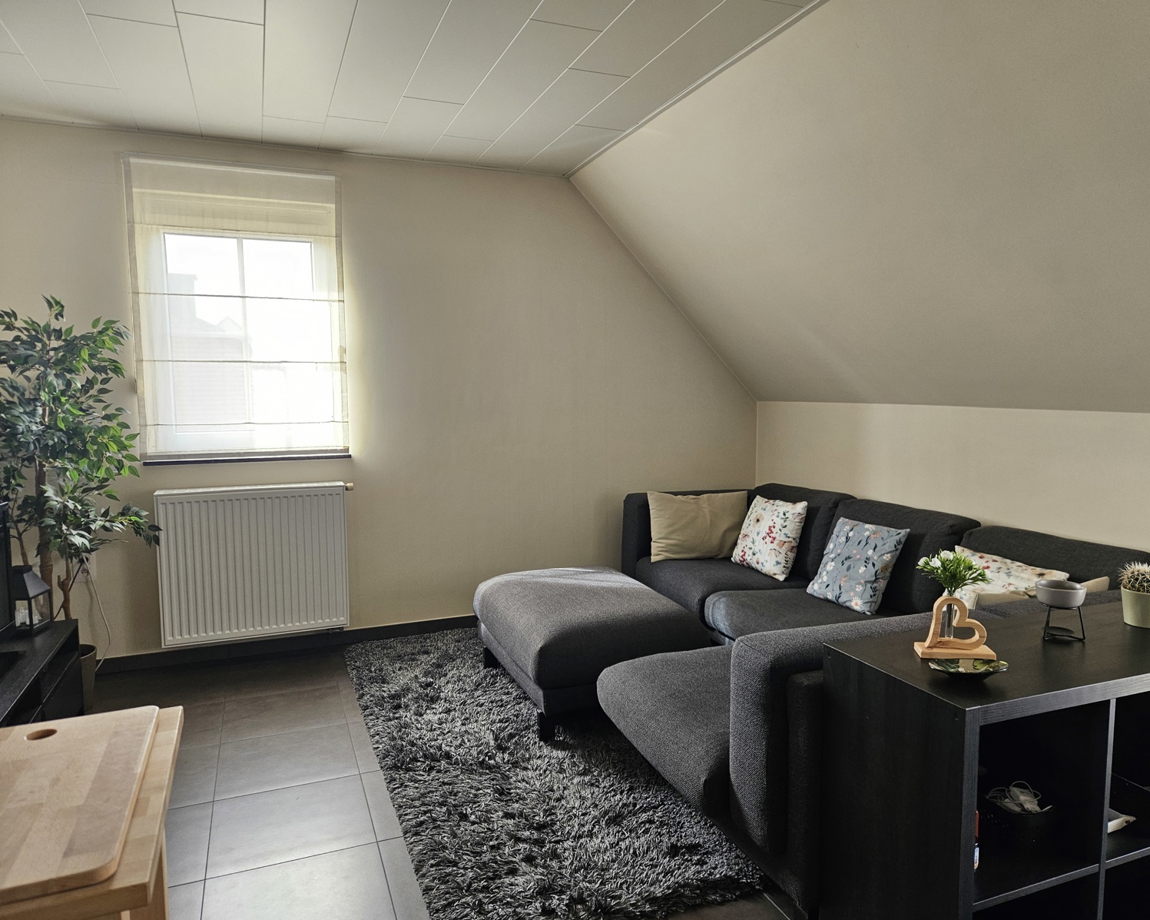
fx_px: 817
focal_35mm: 24
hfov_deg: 70.3
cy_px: 460
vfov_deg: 58.8
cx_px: 593
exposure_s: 1/100
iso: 125
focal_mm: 5.4
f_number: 1.8
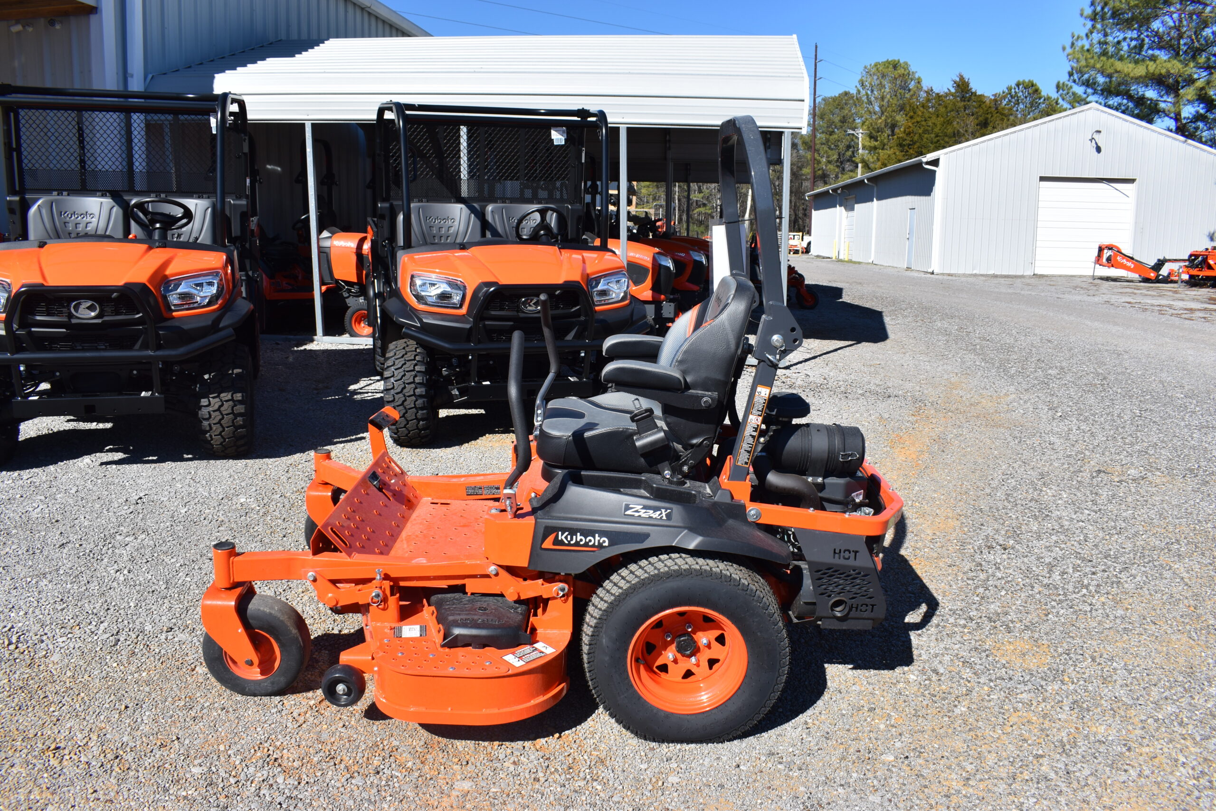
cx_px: 608
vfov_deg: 47.9
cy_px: 406
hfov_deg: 67.4
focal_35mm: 27
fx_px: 912
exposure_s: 1/250
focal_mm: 18
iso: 100
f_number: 8
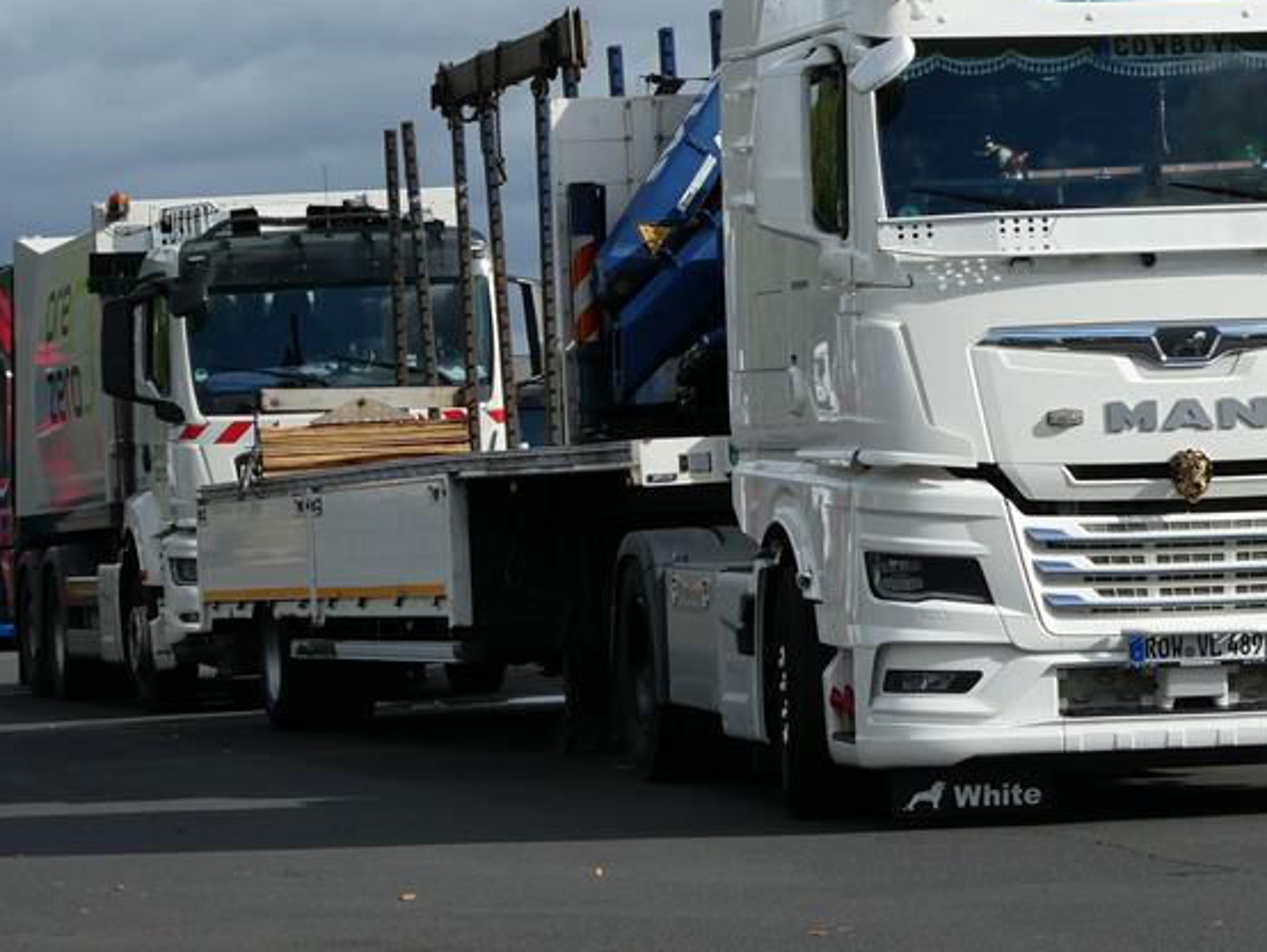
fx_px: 6078
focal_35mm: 166
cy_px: 268
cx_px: 764
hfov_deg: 11.9
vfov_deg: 8.9
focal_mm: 20.6
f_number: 5.1
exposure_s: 1/500
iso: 80
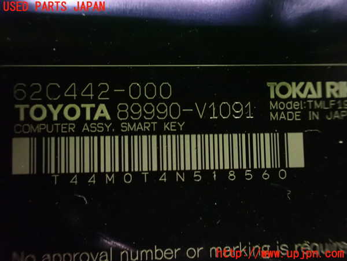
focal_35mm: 30
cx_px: 174
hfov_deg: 60.0
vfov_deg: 46.8
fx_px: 301
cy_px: 130
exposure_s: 1/8
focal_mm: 5.4
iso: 1600
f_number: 2.3
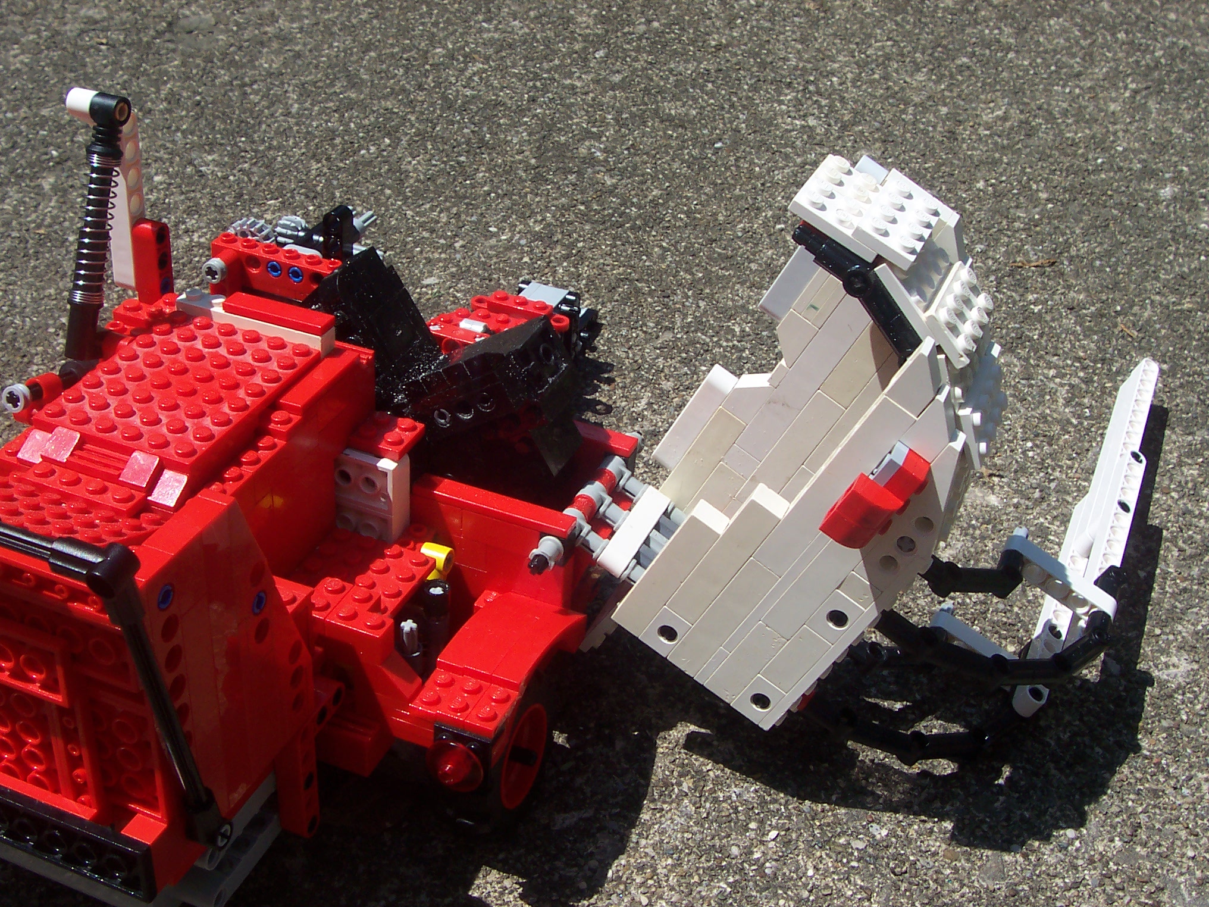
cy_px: 454
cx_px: 604
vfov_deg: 31.5
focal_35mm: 46
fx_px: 1607
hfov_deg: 41.2
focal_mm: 7
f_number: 5.6
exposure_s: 1/500
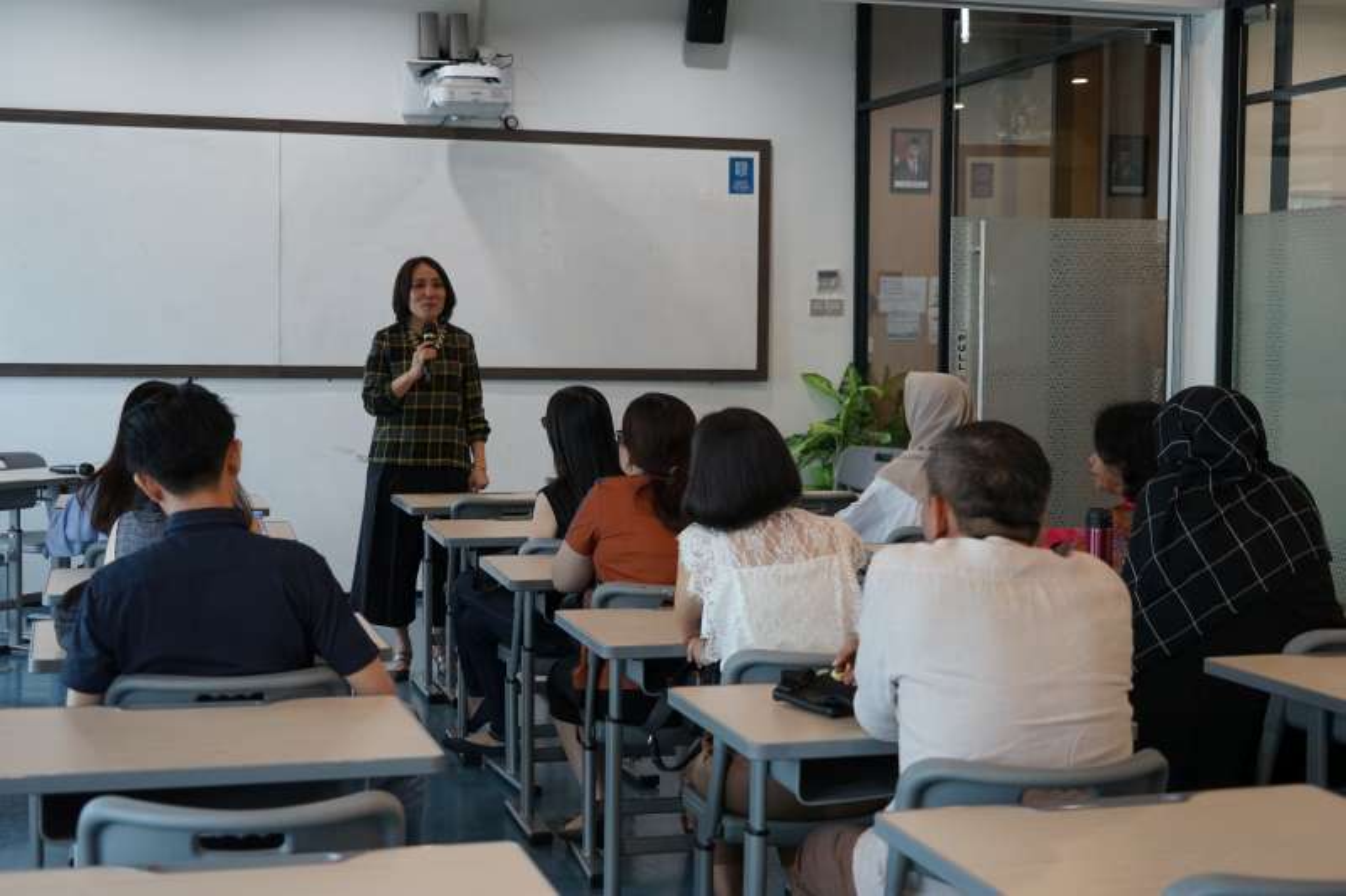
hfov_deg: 40.4
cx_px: 673
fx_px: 1832
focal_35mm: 49
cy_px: 448
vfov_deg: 27.5
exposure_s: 1/160
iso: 1600
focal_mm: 49
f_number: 4.5
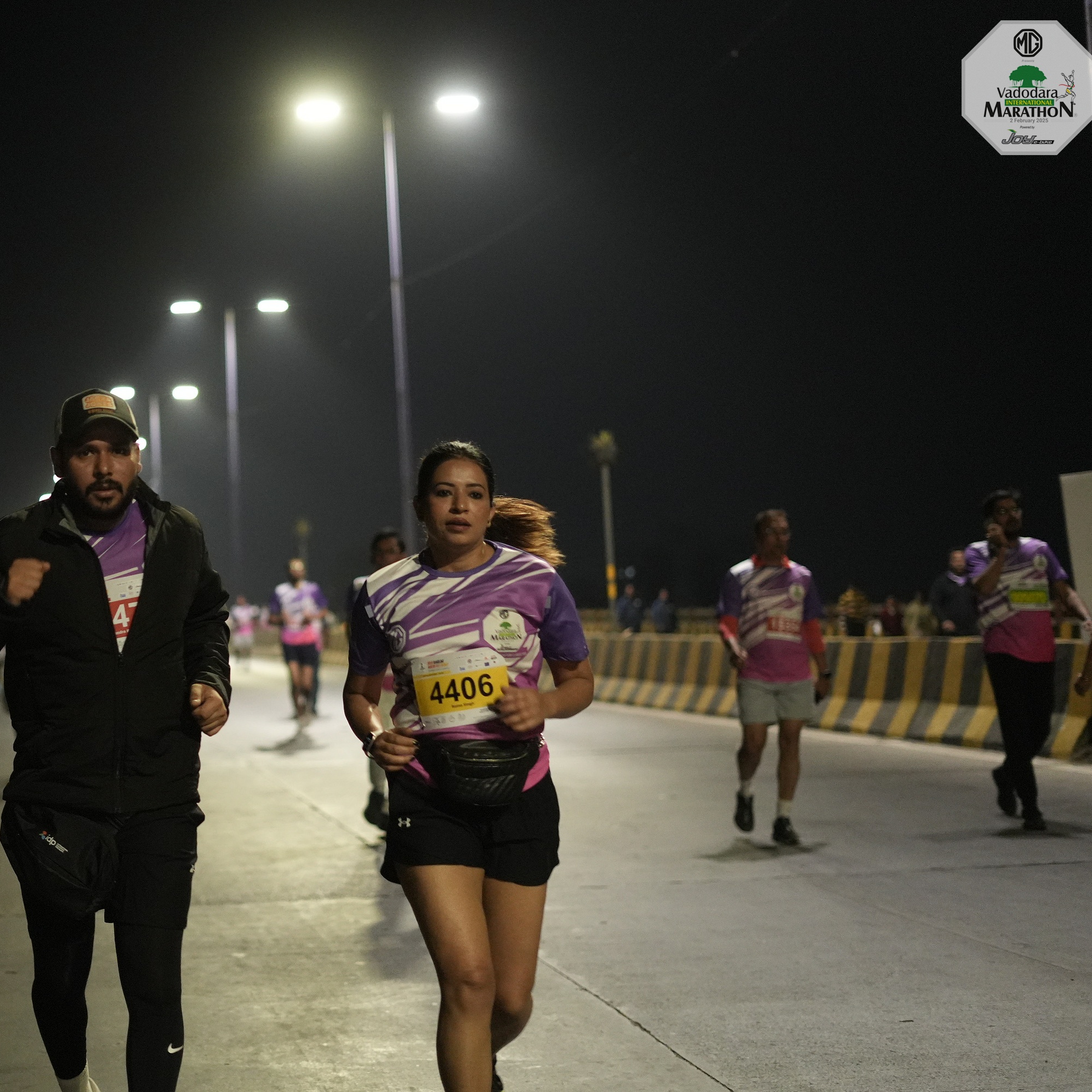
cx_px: 295
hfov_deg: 26.6
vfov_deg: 26.9
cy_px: 547
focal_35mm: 64
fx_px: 2284
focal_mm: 50
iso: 5000
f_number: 1.8
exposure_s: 1/250
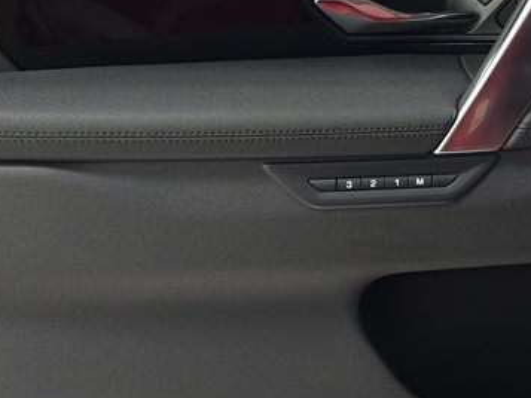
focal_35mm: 66
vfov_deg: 22.2
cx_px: 370
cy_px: 151
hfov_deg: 29.1
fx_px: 1013
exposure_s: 1/60
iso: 160
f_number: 1.7
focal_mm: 6.3
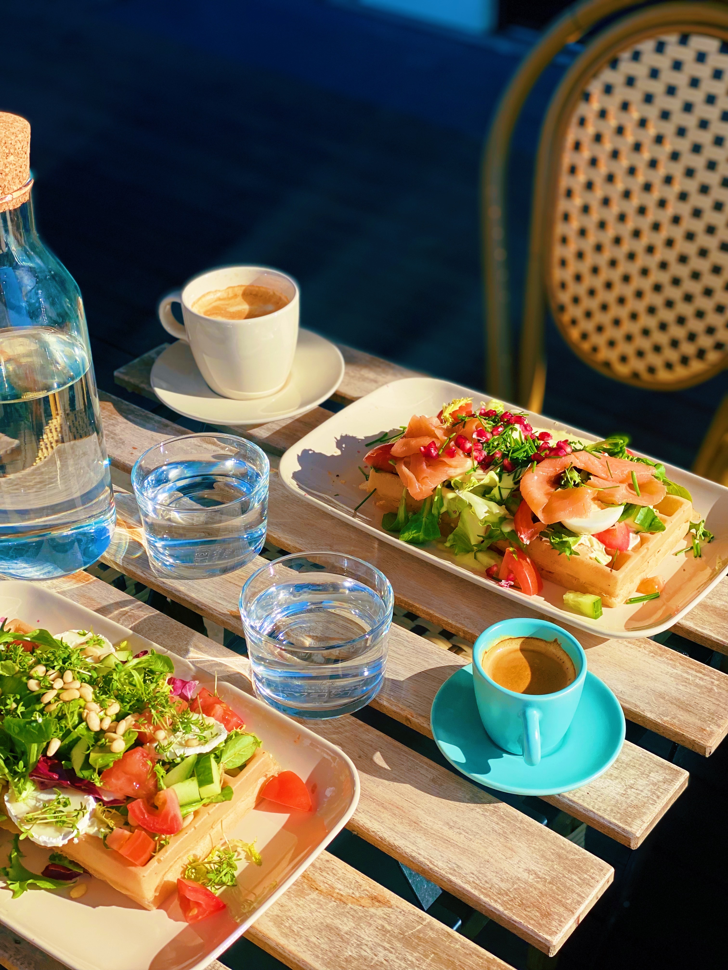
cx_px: 364
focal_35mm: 52
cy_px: 485
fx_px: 1458
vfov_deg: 36.8
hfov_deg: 28.0
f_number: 2
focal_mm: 6
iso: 20
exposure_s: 1/1776
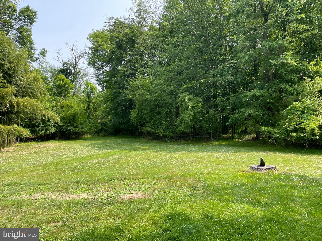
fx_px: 242
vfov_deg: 53.1
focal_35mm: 26
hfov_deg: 67.3
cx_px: 161
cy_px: 120
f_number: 1.6
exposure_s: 1/932
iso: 32
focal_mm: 4.2
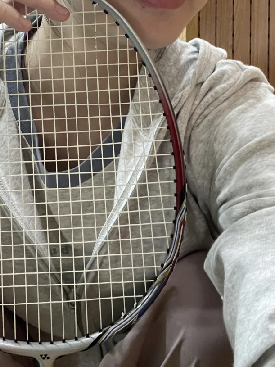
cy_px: 54
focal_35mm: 53
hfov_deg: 27.2
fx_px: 562
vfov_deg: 34.6
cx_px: 75
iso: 400
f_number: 2.2
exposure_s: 1/25
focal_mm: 2.71
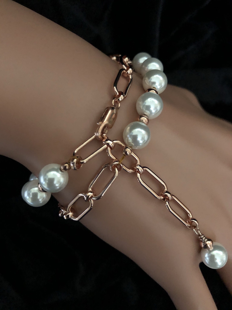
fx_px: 250
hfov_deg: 49.7
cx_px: 116
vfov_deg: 63.4
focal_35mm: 28
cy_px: 155
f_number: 1.8
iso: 125
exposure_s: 1/4
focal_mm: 3.99
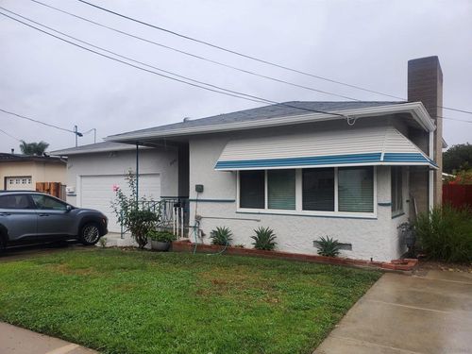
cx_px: 236
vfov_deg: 53.1
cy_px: 177
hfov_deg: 67.3
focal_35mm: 26
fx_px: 355
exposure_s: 1/221
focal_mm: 4.3
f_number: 2.4
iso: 50
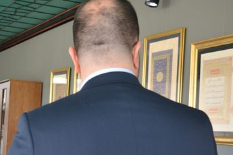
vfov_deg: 17.5
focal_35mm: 76
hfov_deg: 26.0
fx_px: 492
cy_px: 155
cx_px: 32
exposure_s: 1/60
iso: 800
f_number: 4.5
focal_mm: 25
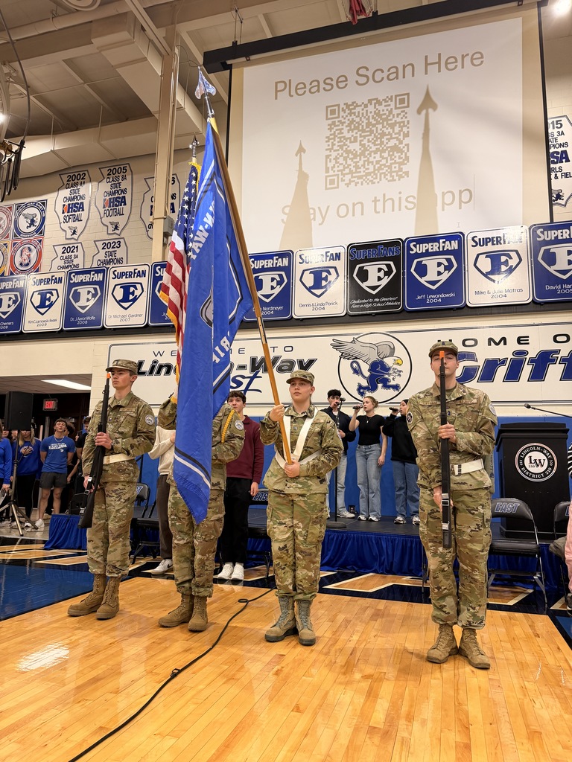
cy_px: 381
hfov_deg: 56.8
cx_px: 286
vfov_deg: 71.6
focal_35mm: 24
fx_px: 529
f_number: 1.78
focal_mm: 6.76
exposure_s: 1/120
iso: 200
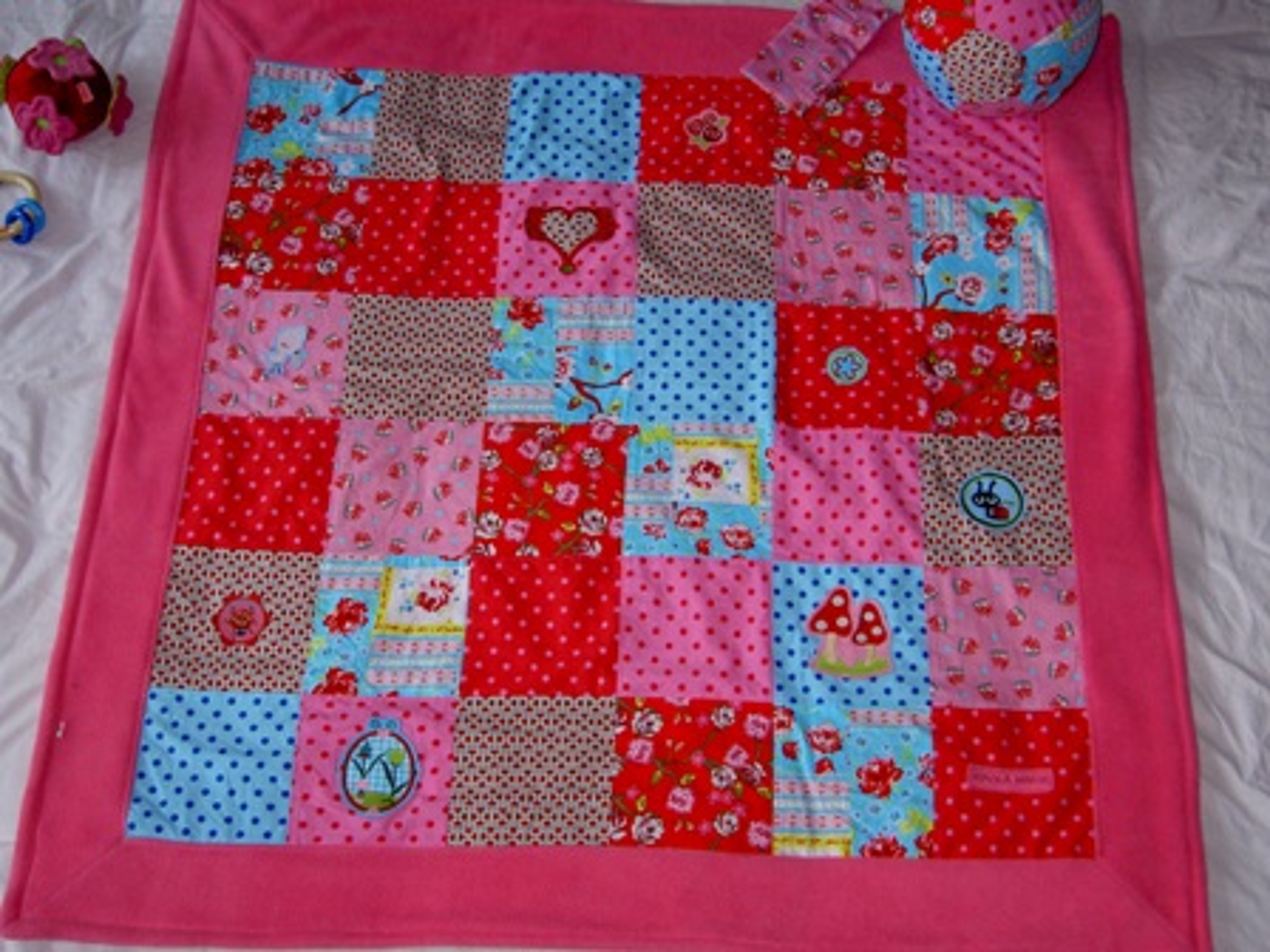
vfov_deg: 30.9
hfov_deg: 40.4
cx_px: 635
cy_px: 476
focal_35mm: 47
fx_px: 1724
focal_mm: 7.7
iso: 200
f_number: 3.4
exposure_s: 1/60
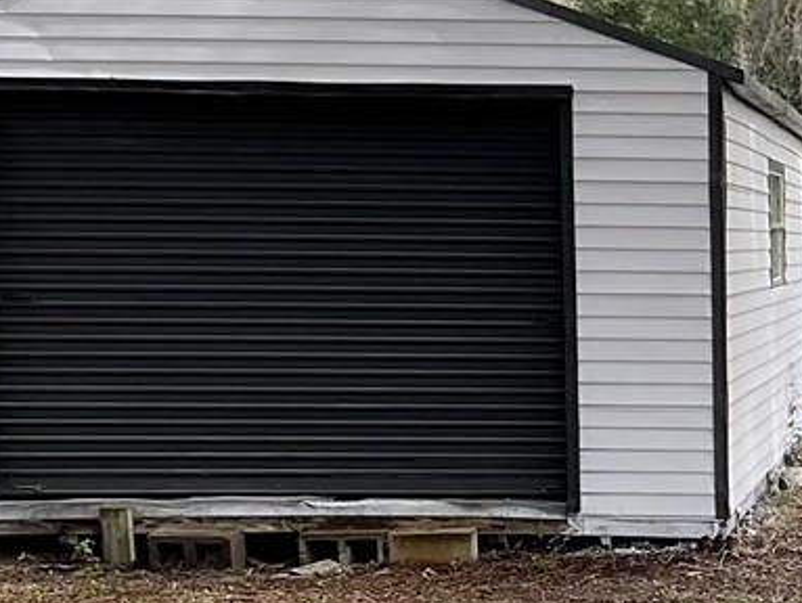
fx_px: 2806
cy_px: 613
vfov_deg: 12.1
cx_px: 1185
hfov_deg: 15.1
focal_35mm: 121
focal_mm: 3
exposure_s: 1/491
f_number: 1.8
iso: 16
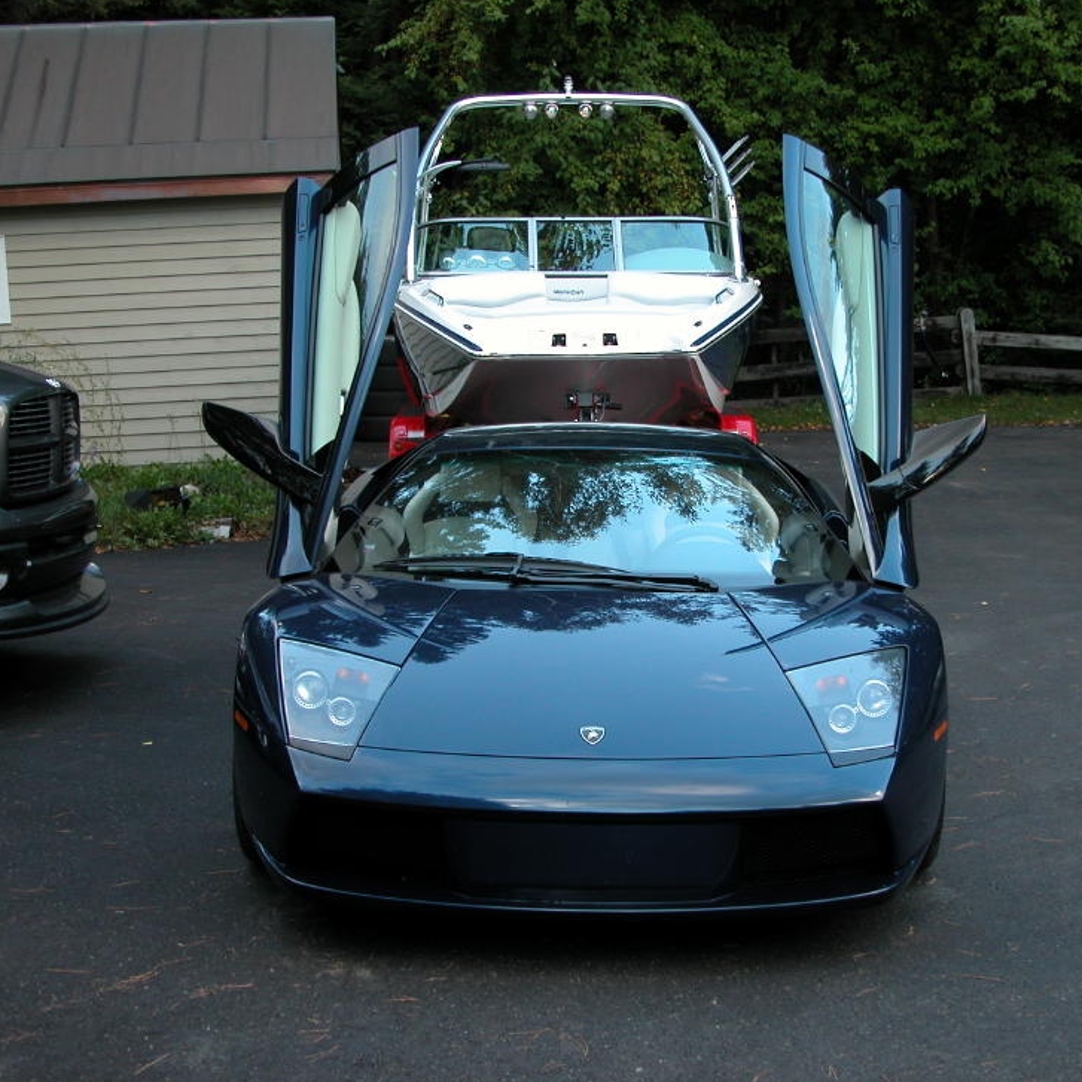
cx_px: 616
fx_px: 2511
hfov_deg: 24.3
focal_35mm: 71
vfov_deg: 24.3
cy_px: 542
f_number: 3.1
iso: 100
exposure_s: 1/47.4
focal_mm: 14.7
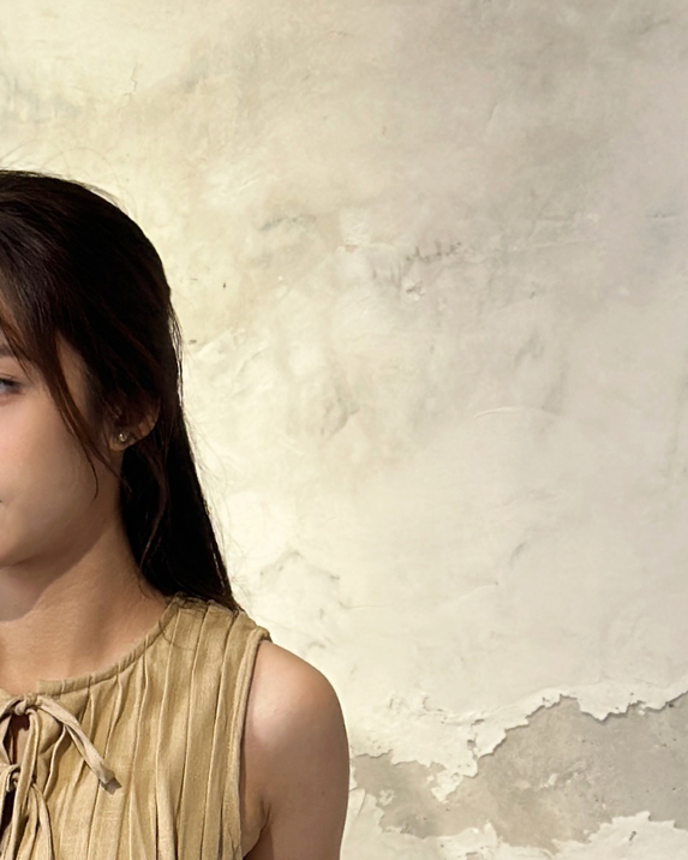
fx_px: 3995
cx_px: 1
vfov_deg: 11.8
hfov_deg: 9.8
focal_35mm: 157
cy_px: 1265
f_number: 1.78
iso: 100
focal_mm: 6.86
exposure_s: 1/133
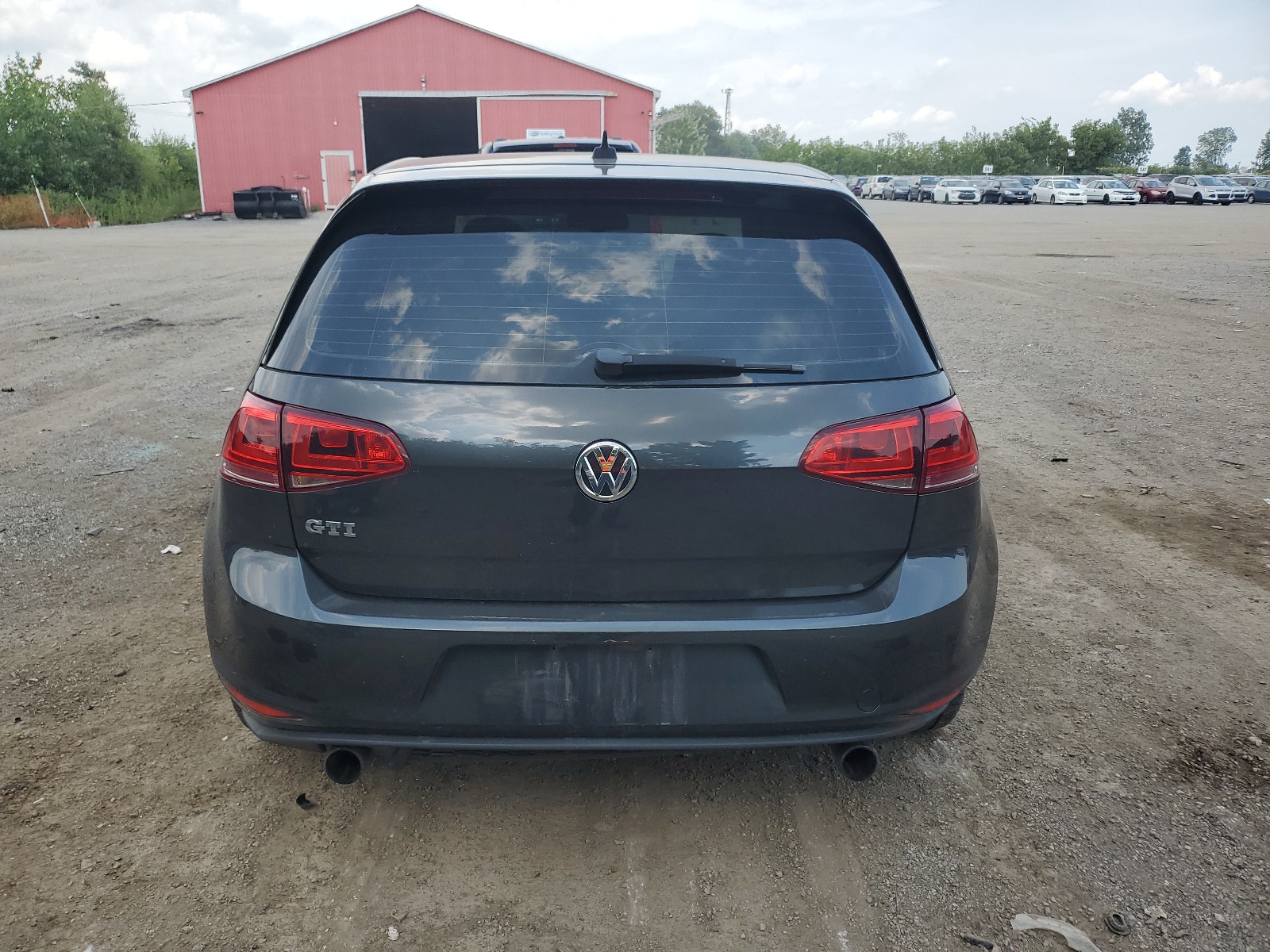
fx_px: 954
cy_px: 476
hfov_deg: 67.3
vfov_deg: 53.1
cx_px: 635
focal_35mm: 26
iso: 50
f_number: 1.5
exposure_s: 1/1667
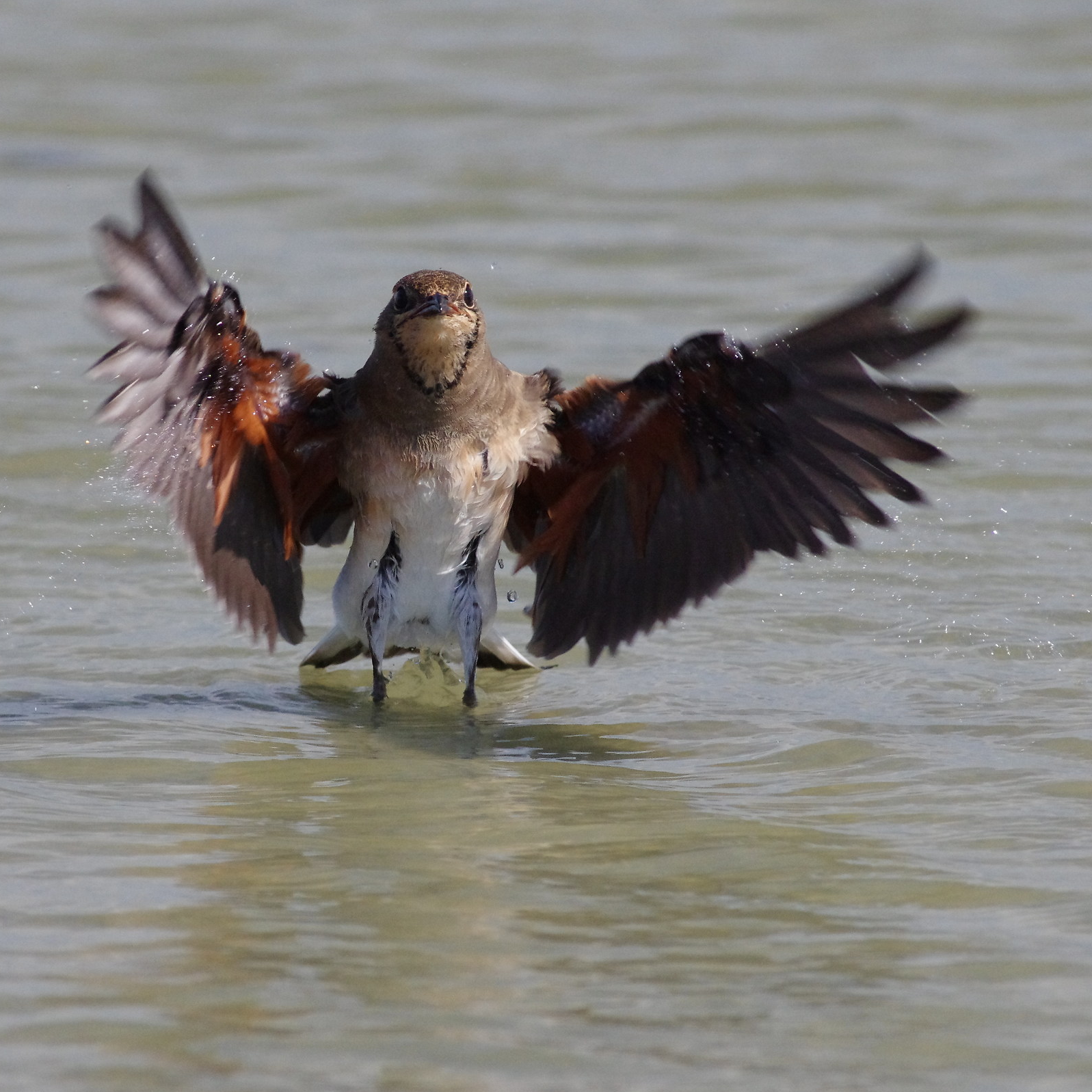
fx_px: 38296
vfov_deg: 1.6
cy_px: 546
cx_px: 379
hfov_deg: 1.6
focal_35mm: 1073
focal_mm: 560
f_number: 8
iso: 2500
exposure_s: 1/1250
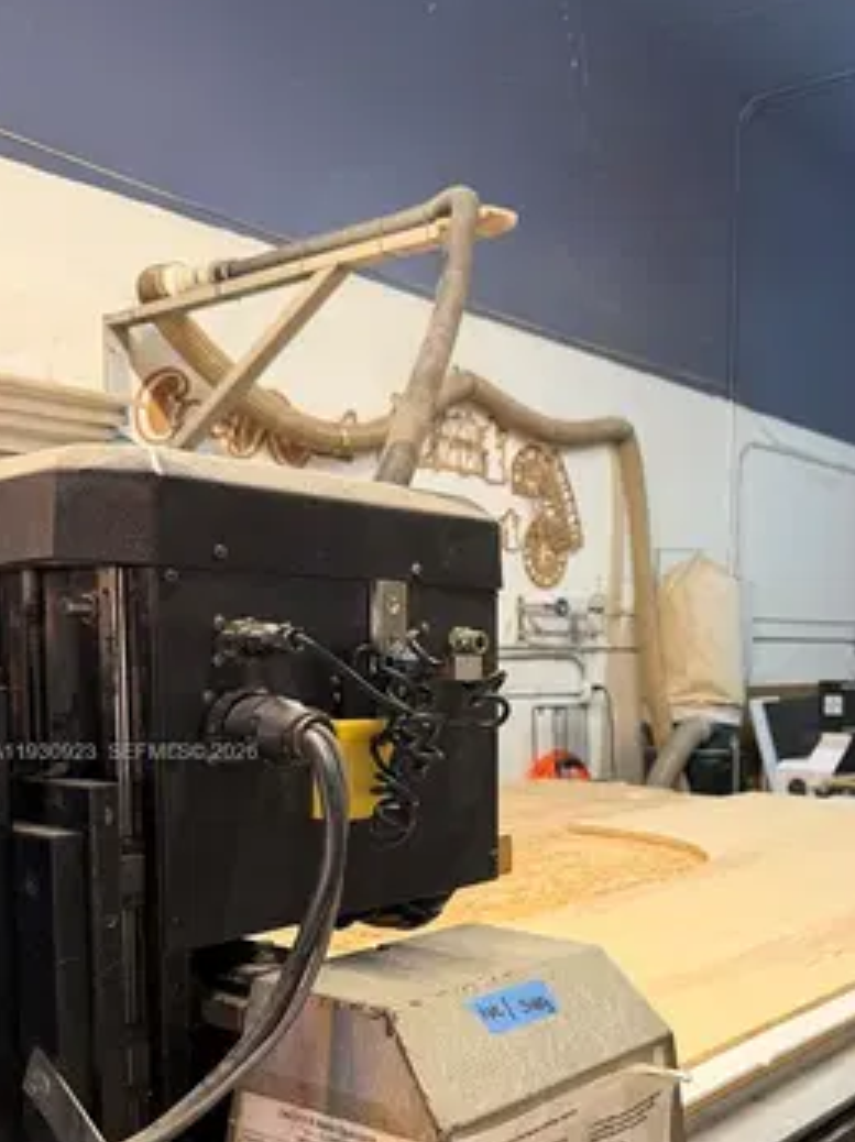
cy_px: 754
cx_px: 647
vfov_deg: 49.4
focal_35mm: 37
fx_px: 1220
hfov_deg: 37.6
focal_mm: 6.76
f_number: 1.78
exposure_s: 1/60
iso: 250
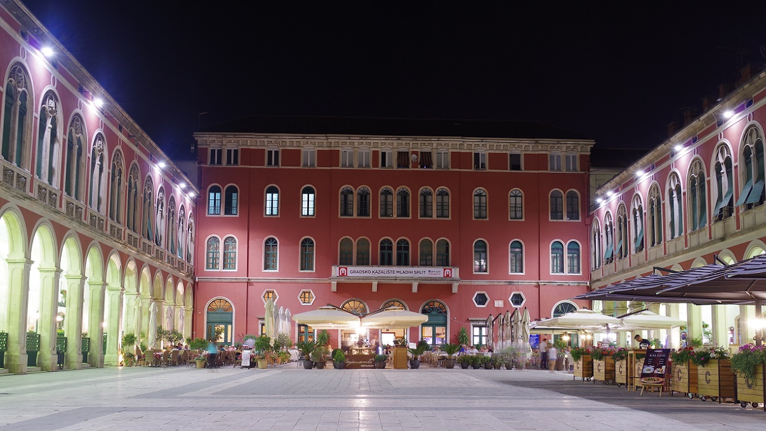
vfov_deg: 26.5
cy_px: 241
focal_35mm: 45
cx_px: 388
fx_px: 914
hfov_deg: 45.5
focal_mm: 28
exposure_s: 5
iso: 200
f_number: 7.1
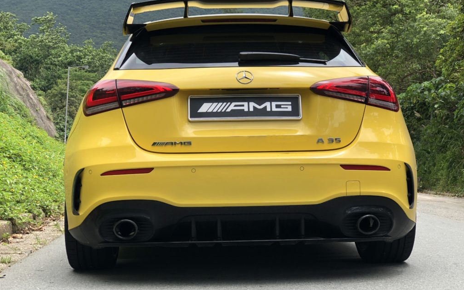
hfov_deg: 33.5
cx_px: 232
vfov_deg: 21.3
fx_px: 771
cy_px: 135
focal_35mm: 61
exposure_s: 1/704
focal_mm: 6.6
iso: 40
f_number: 2.8
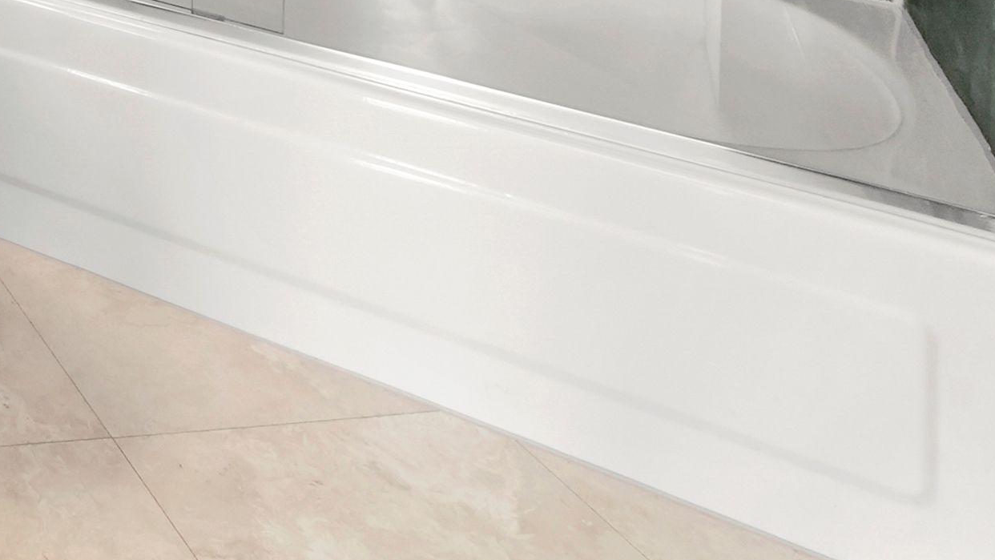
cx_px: -460
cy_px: -523
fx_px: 1135
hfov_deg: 30.0
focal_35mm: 43
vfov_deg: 18.9
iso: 2500
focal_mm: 12
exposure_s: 1/6
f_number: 13
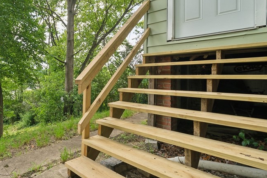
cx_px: 47
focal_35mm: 20
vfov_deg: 61.4
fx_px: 148
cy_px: 72
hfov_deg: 73.6
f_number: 11
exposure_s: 1/4
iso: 50
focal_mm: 12
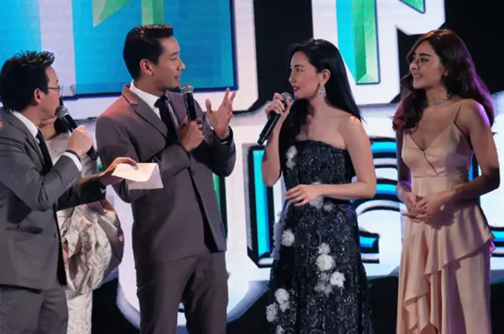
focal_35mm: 257
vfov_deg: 5.3
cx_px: 252
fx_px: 3591
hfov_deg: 8.0
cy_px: 167
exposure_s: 1/500
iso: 12800
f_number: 6.4
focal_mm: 171.6
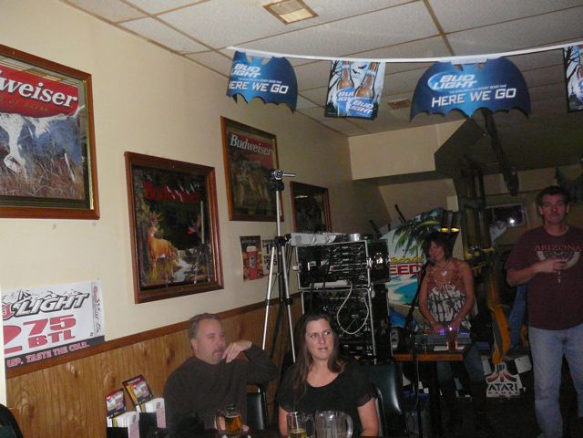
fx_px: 589
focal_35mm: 35
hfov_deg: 52.6
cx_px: 292
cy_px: 219
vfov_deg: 40.7
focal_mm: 5.2
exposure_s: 1/30
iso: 400
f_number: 2.8
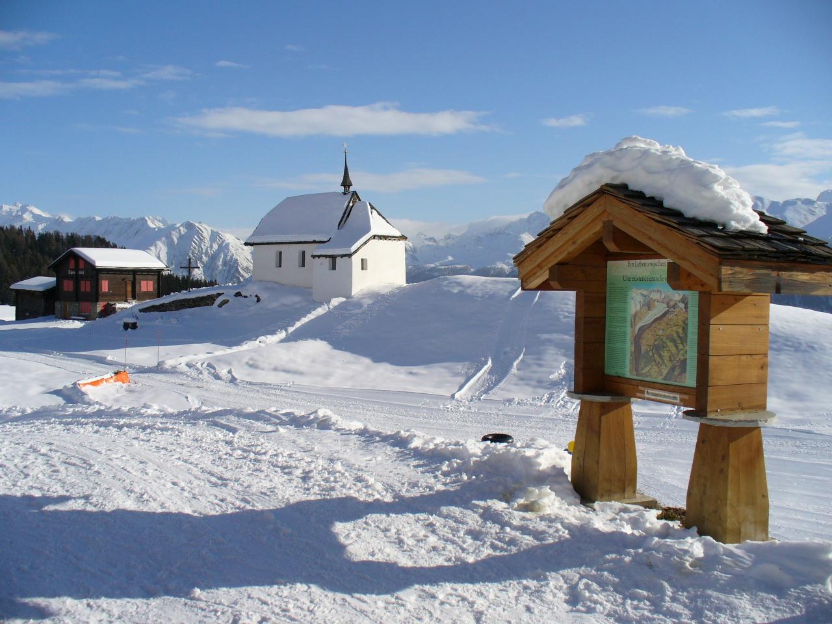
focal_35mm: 37
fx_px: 889
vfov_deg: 38.7
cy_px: 312
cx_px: 416
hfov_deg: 50.1
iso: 80
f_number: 5.6
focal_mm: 6.1
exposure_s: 1/500
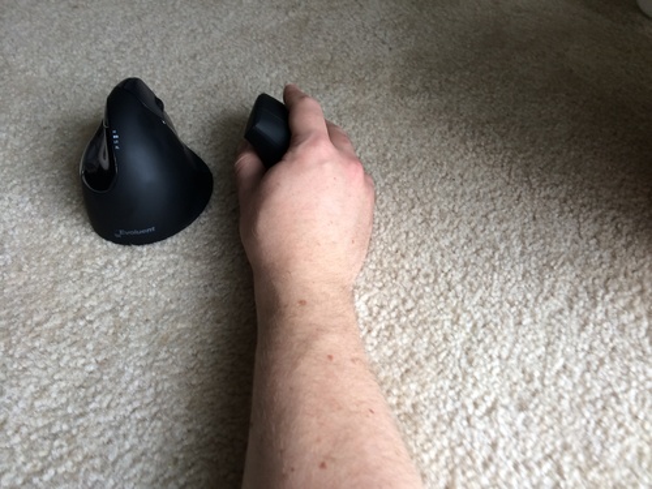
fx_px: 565
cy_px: 244
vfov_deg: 46.8
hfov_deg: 60.0
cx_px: 326
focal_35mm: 30
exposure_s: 1/30
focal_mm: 4.12
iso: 40
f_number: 2.2
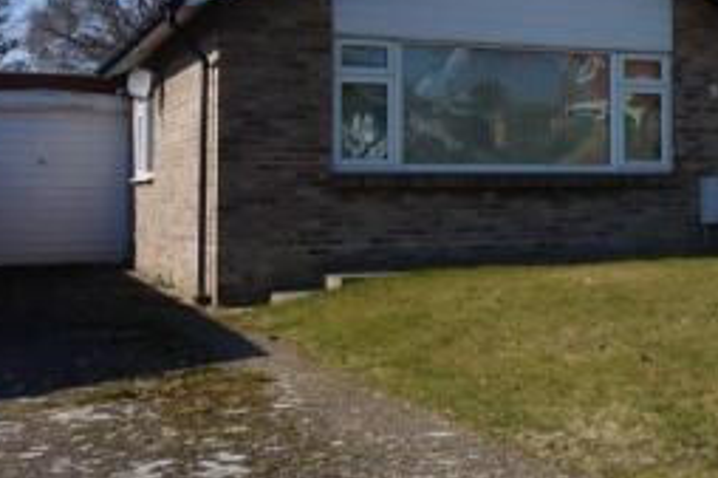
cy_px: 124
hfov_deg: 31.0
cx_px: 636
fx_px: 1236
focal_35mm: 62
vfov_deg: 21.7
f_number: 13
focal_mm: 16
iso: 100
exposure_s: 1/125
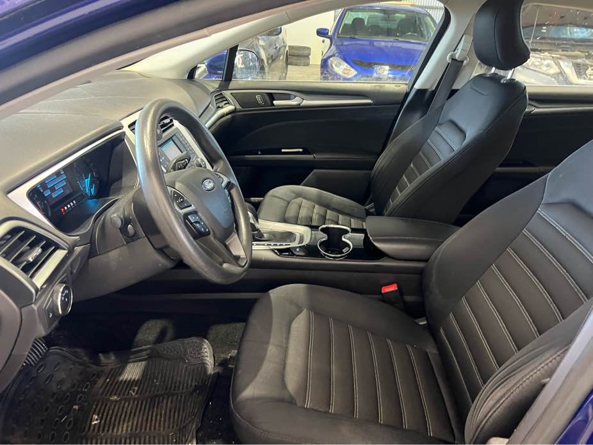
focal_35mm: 26
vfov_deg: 53.1
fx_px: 446
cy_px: 222
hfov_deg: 67.3
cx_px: 296
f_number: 1.5
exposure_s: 1/40
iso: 500
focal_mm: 5.7
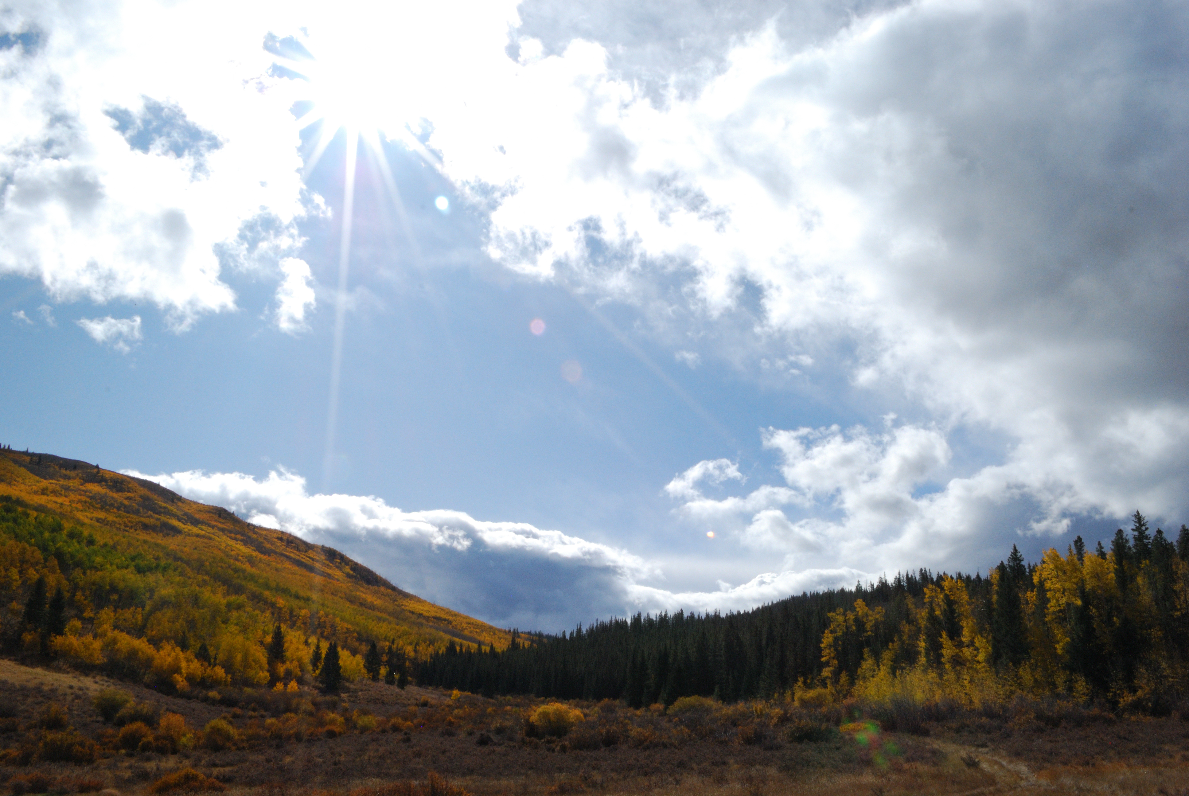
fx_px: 992
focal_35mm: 30
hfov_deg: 61.9
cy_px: 398
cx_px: 594
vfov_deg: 43.7
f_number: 25
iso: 400
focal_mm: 20
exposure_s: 1/100
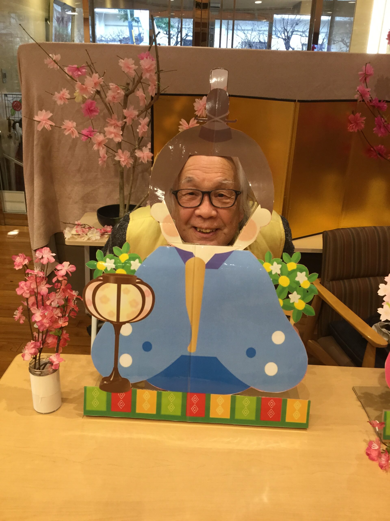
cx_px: 195
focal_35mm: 31
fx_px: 466
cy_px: 260
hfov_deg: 45.4
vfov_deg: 58.4
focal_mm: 3.3
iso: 80
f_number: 2.4
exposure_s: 1/30
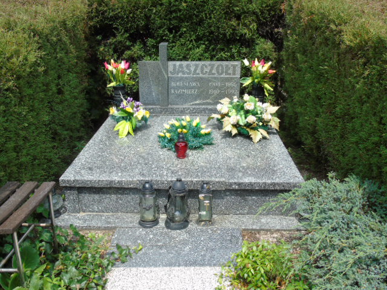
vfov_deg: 41.8
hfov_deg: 54.0
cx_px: 194
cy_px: 145
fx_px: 380
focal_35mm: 34
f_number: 3.8
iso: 80
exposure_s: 1/320
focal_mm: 6.1
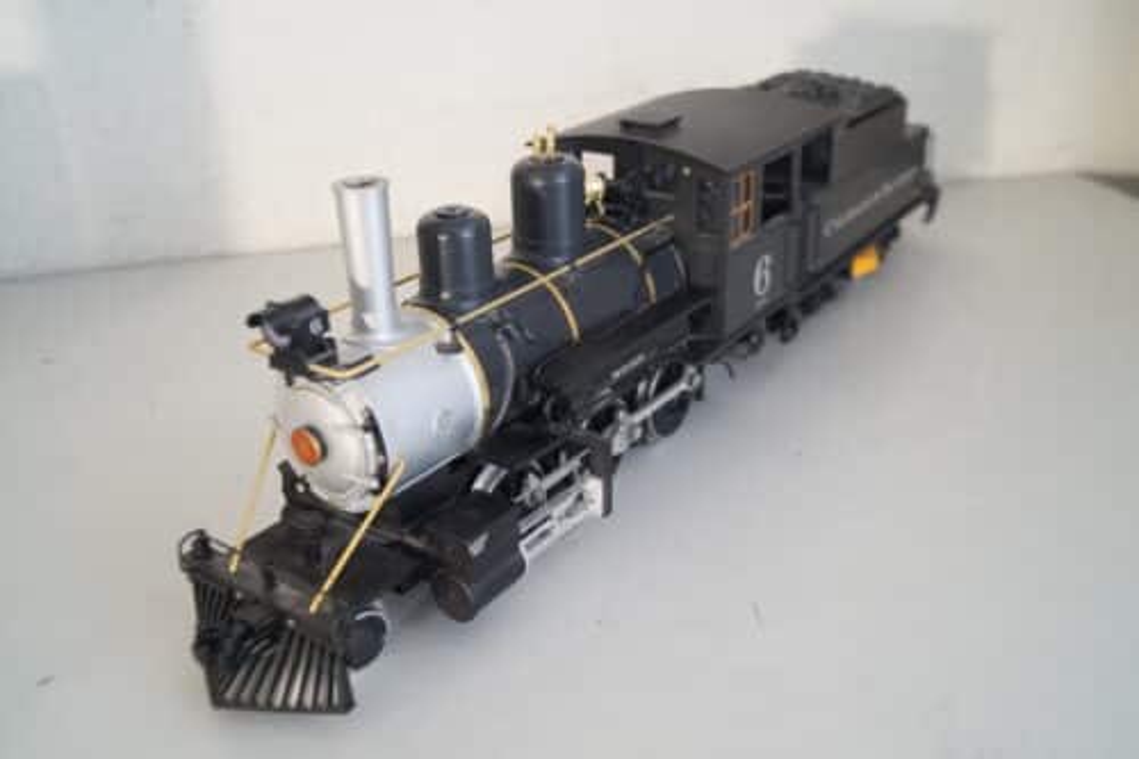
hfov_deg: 57.2
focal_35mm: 33
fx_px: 1044
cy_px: 380
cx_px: 570
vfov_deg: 39.9
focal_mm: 22
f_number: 4
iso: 800
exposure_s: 1/160
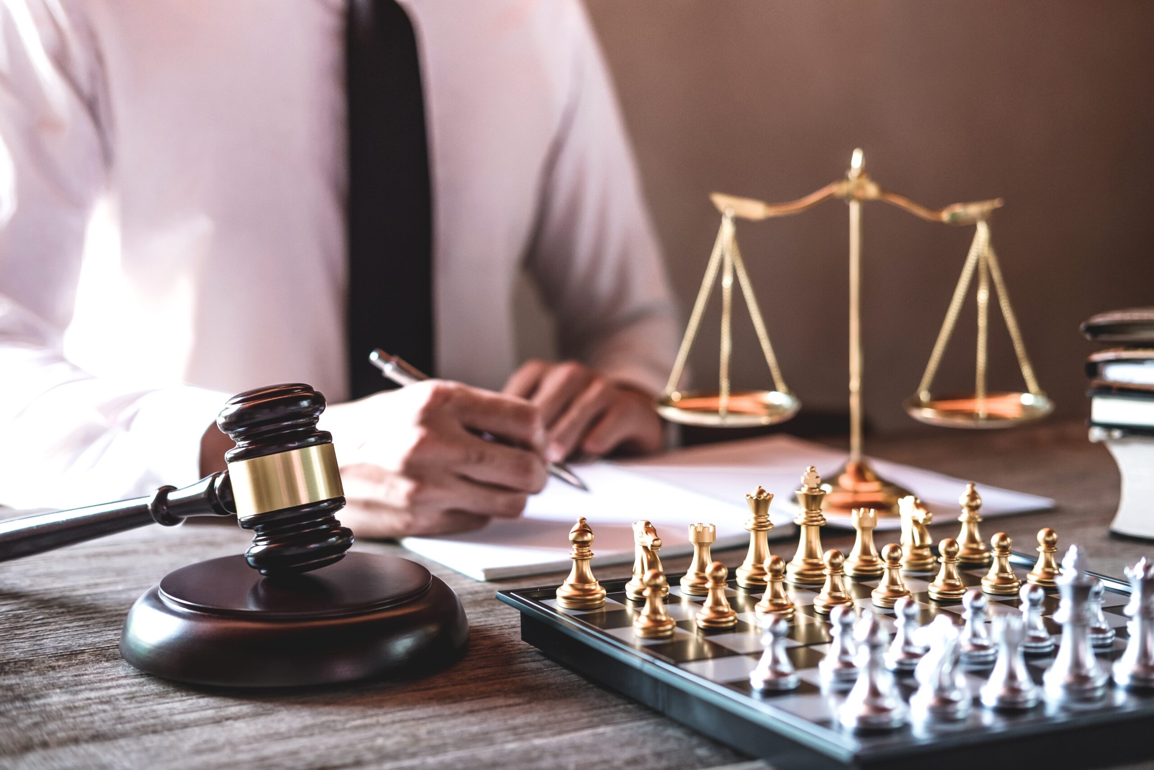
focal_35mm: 53
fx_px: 1699
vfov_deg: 25.5
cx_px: 577
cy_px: 385
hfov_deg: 37.5
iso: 400
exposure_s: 1/100
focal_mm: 35
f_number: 2.8
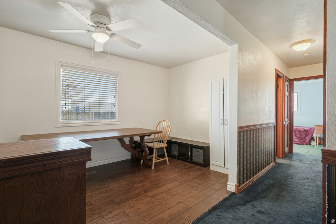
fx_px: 163
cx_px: 168
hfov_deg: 91.6
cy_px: 112
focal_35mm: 18
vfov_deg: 68.9
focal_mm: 17.5
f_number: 9
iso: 200
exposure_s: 1/60
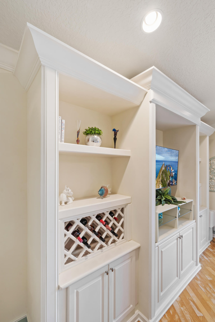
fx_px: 143
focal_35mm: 16
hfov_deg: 73.7
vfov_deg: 96.7
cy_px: 161
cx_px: 108
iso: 250
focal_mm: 16
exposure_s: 1/2
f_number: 9
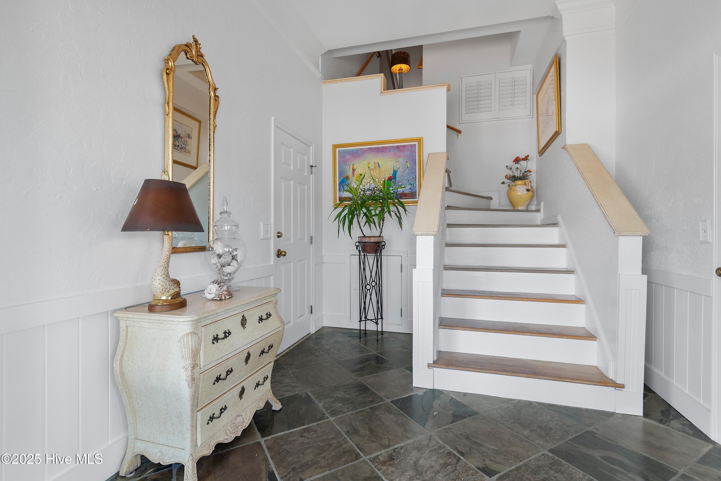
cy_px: 240
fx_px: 320
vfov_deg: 73.7
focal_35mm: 16
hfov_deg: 96.7
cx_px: 360
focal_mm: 11
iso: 100
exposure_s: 1/10
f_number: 4.8
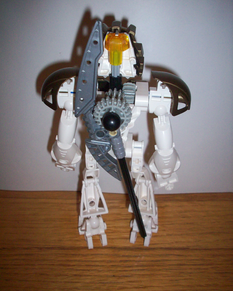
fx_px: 336
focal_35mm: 39
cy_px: 149
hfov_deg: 38.2
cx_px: 116
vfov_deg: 46.8
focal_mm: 6.2
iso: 160
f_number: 2.8
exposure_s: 1/64
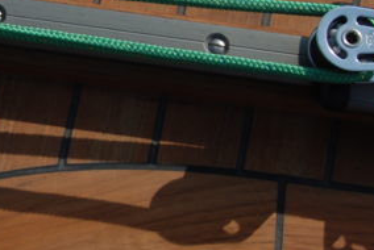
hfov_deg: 11.7
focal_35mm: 173
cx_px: -59
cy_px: 115
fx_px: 1799
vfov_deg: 8.0
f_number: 9
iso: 100
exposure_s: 1/320
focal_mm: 32
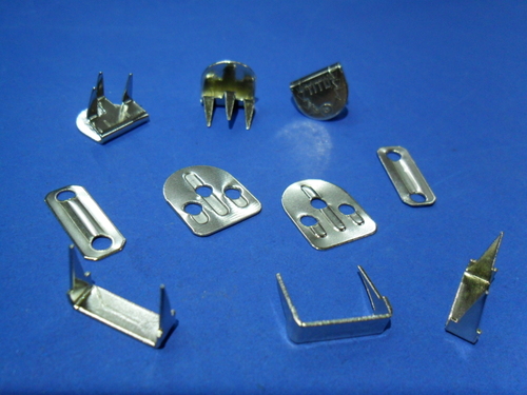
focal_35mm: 32
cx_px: 264
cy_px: 198
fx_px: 487
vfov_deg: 44.2
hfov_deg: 56.8
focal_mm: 5.7
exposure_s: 1/20
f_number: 3.7
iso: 200
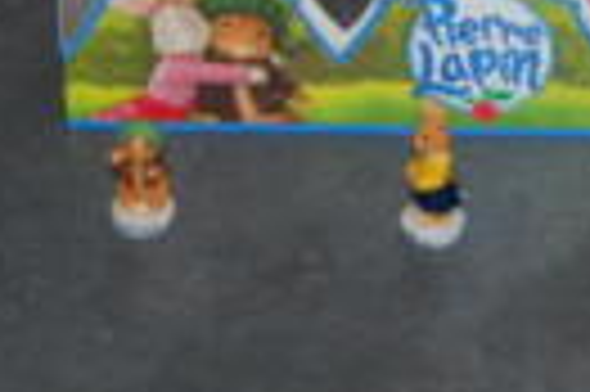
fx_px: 3272
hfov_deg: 10.3
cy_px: -268
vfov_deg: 6.7
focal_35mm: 200
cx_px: 446
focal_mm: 35
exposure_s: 1/60
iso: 400
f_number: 4.8
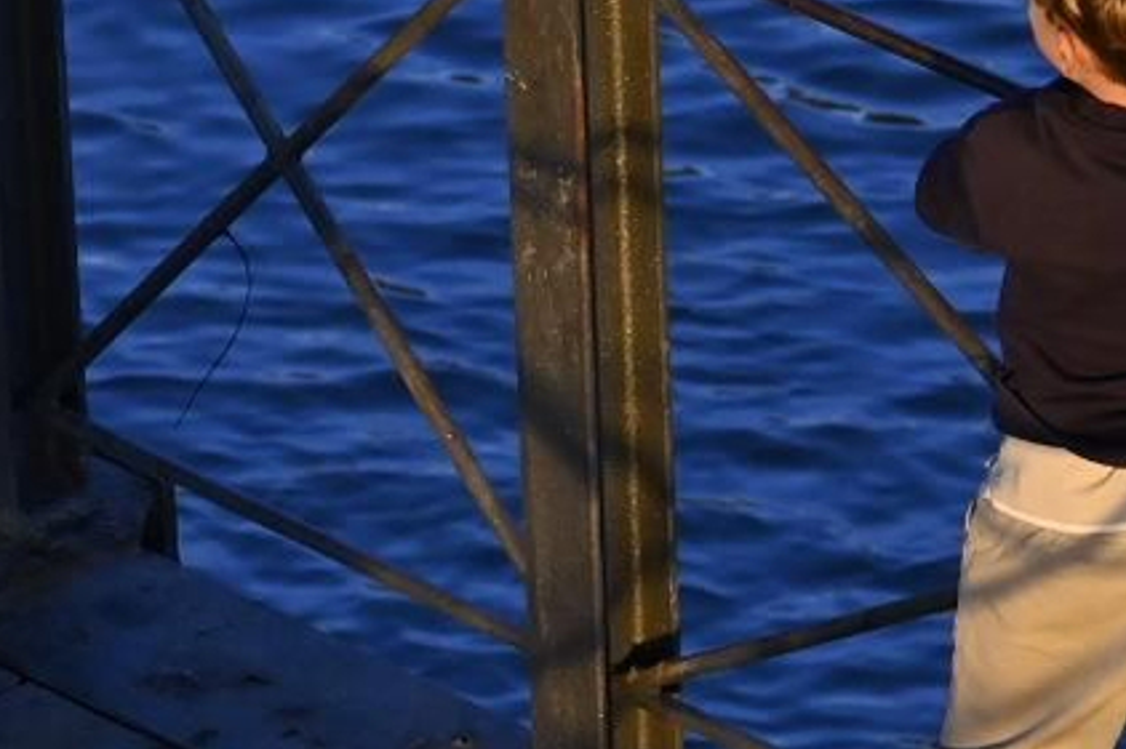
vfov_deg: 2.6
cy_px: 361
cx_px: 942
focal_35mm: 529
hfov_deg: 3.9
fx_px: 16535
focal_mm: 93
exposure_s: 1/800
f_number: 5.6
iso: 1000
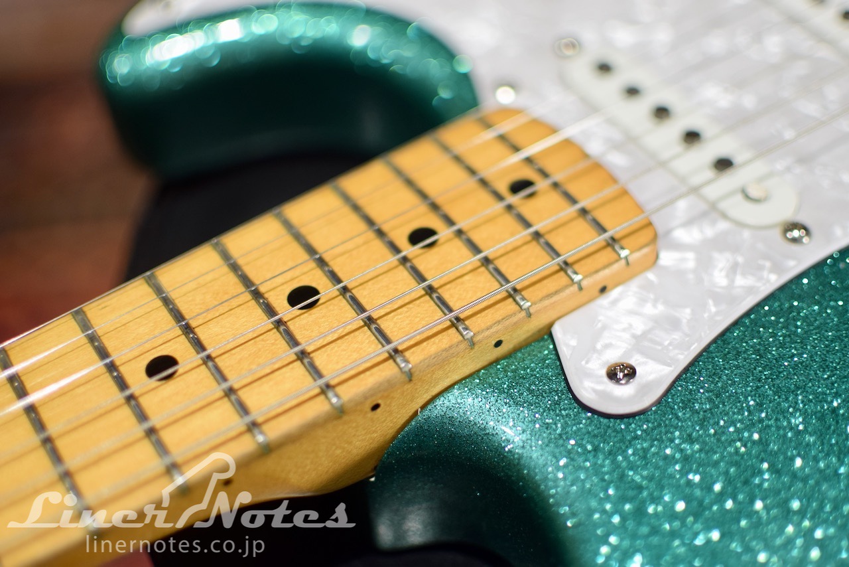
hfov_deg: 37.8
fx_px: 1238
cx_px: 424
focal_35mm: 52
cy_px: 284
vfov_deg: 25.8
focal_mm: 35
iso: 400
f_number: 1.8
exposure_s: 1/200
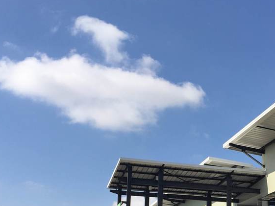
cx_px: 233
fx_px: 493
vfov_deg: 22.7
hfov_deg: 30.2
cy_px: 209
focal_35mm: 62
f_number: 2.2
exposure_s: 1/2198
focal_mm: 4.15
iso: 32
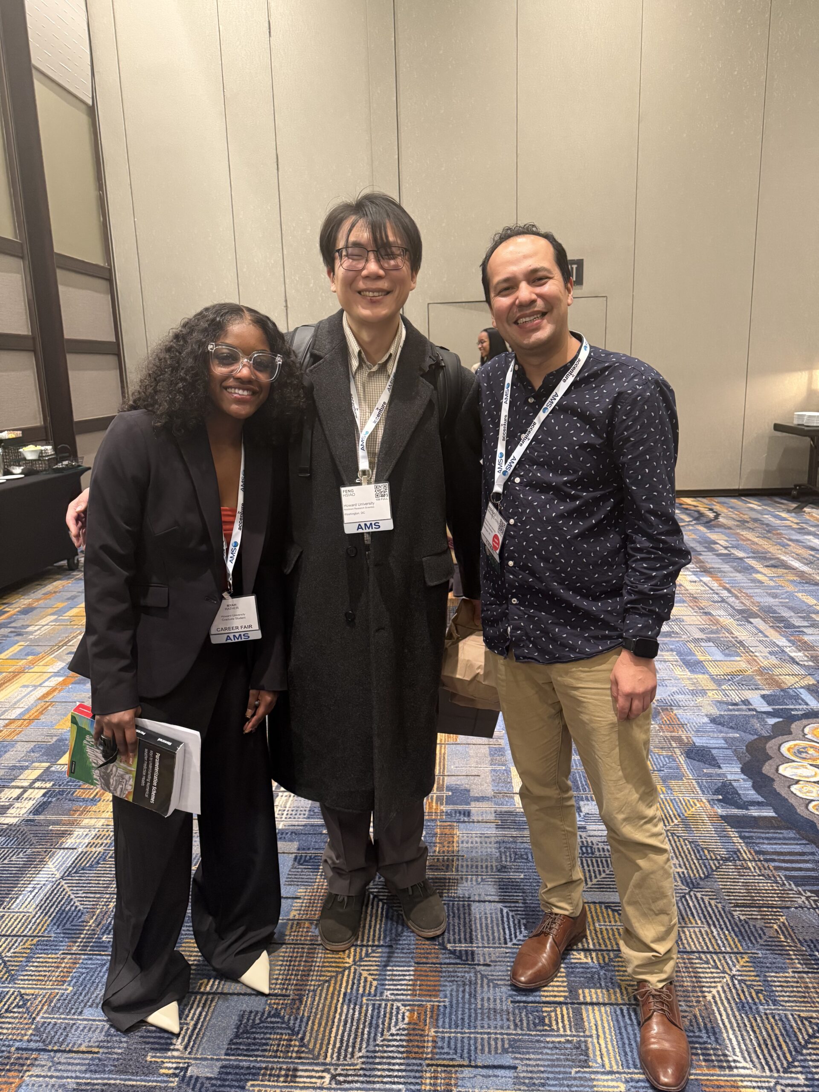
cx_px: 410
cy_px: 546
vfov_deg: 71.6
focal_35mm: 24
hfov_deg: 56.8
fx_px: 757
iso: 500
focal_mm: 6.76
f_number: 1.78
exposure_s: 1/60
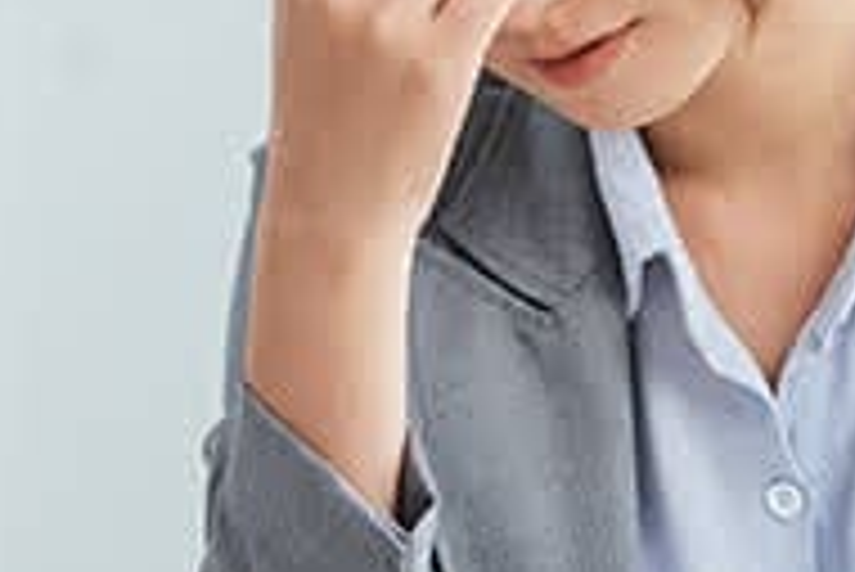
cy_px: 180
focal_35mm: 422
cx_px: 904
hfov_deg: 4.9
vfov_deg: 3.3
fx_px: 10030
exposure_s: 1/250
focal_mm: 100
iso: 200
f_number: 4
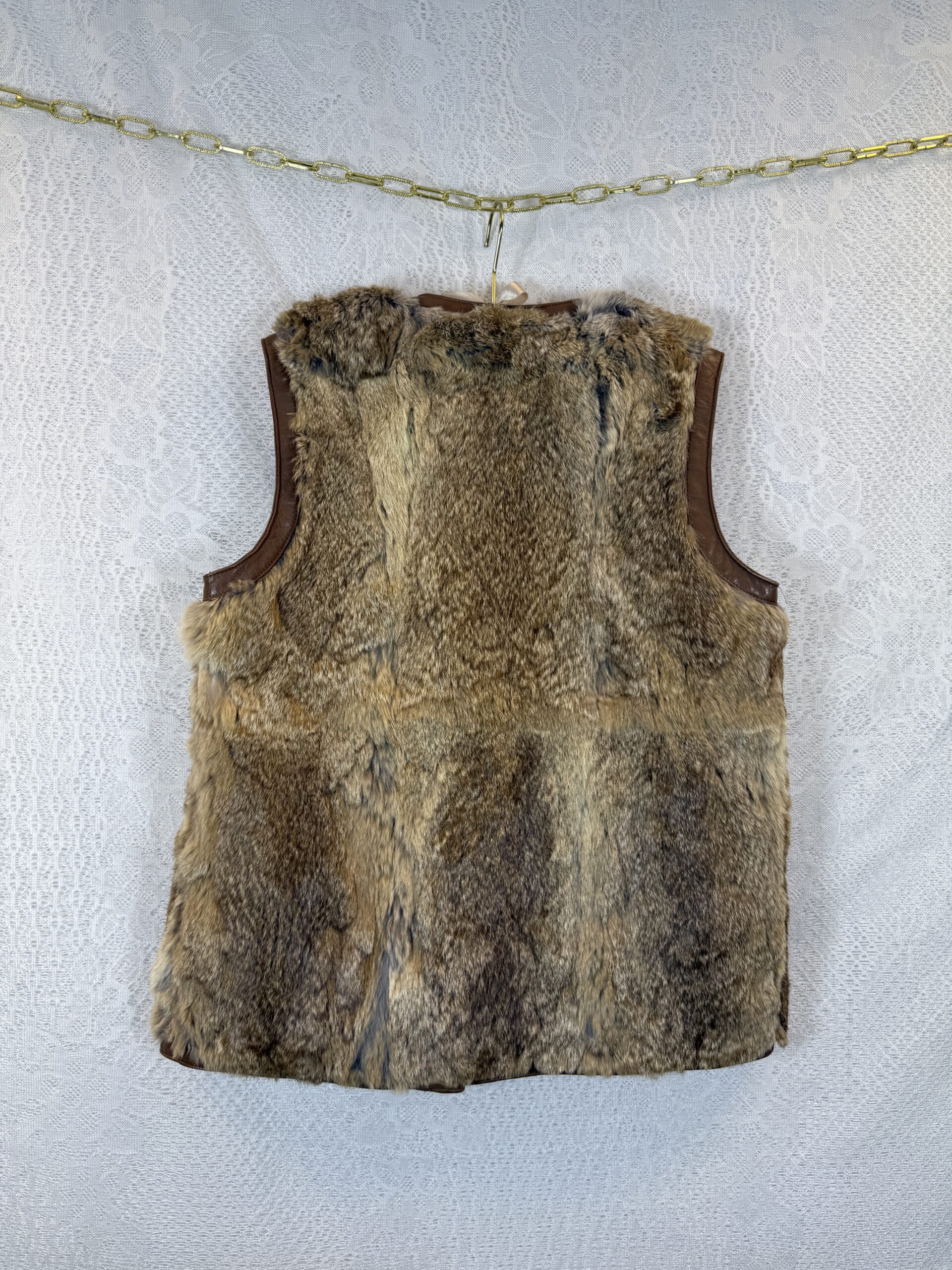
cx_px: 476
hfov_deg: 56.8
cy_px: 635
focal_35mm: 24
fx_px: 880
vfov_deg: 71.6
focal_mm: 6.76
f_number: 1.78
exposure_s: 1/216
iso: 64
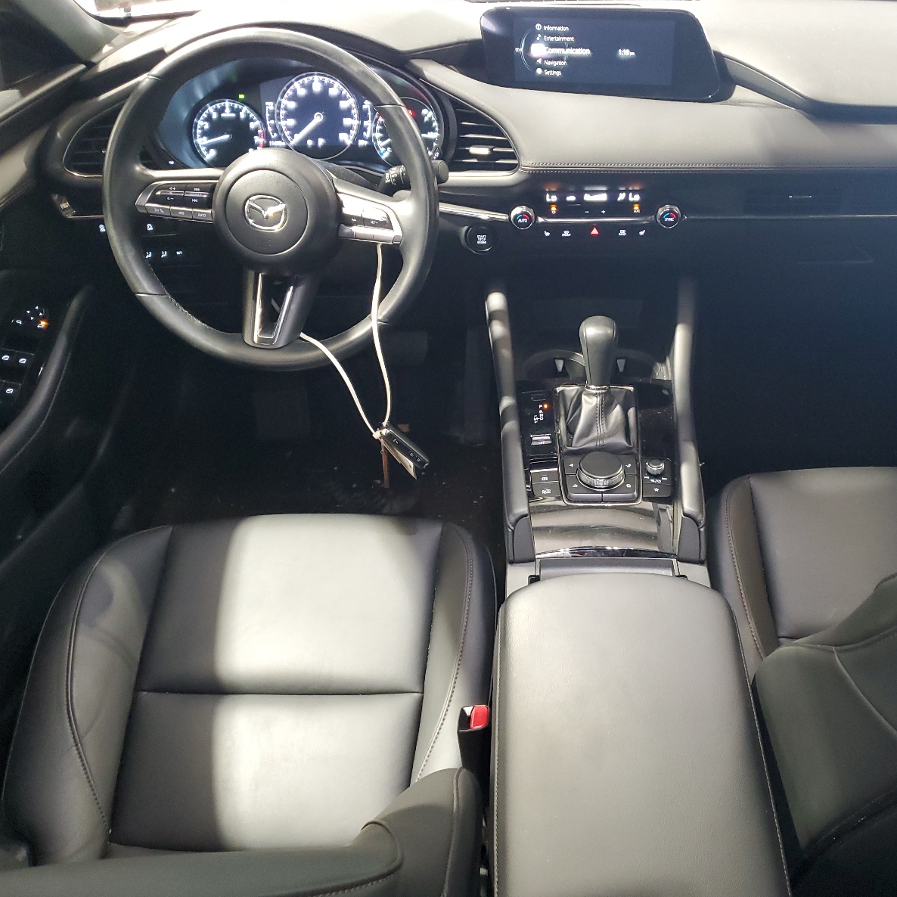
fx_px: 909
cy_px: 452
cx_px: 557
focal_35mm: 31
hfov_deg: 52.0
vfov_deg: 52.5
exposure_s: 1/15
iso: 319
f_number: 1.5
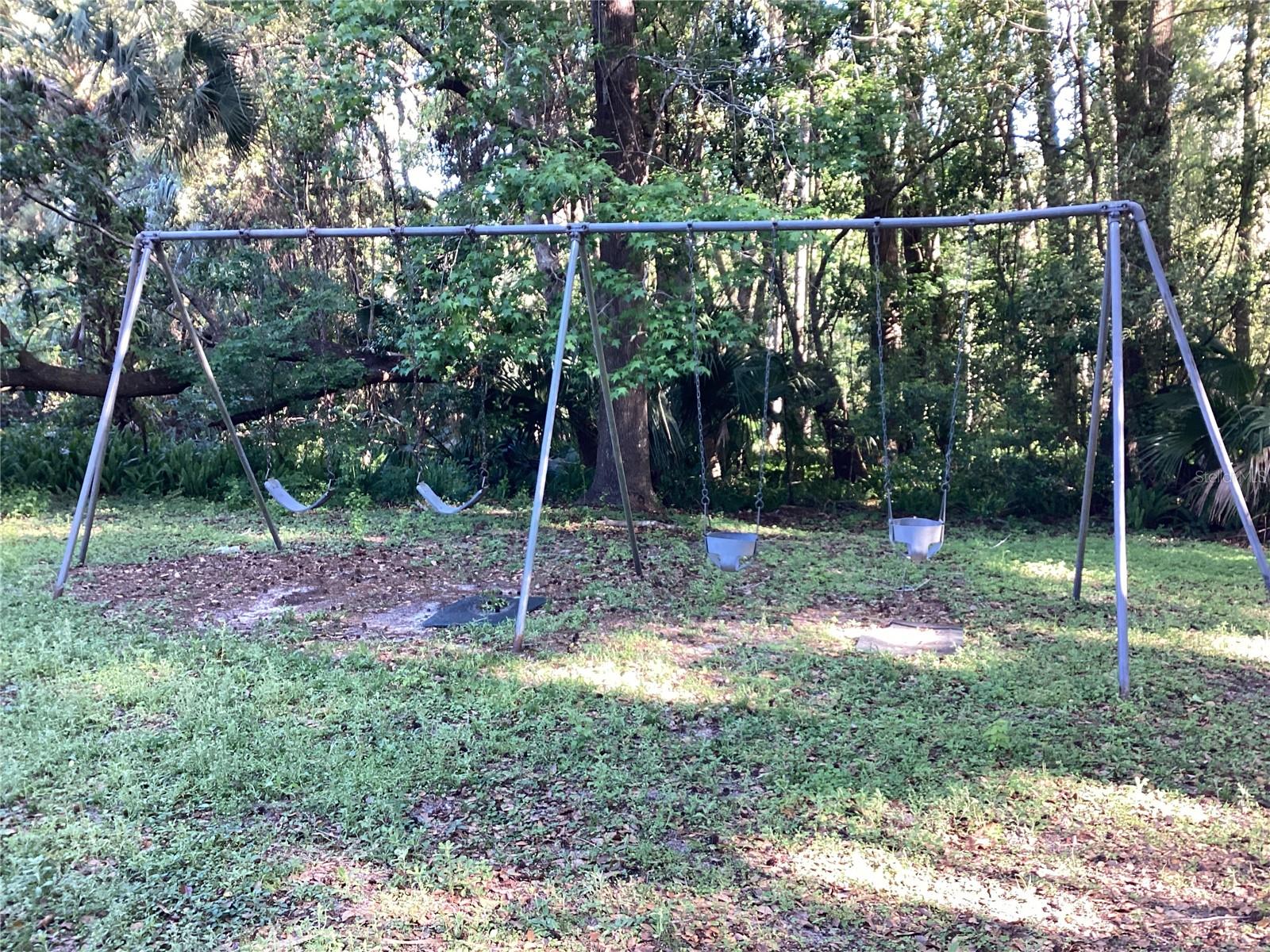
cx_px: 635
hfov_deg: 58.4
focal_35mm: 31
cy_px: 476
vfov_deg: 45.4
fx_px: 1137
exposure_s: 1/60
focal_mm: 3.3
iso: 100
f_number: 2.4
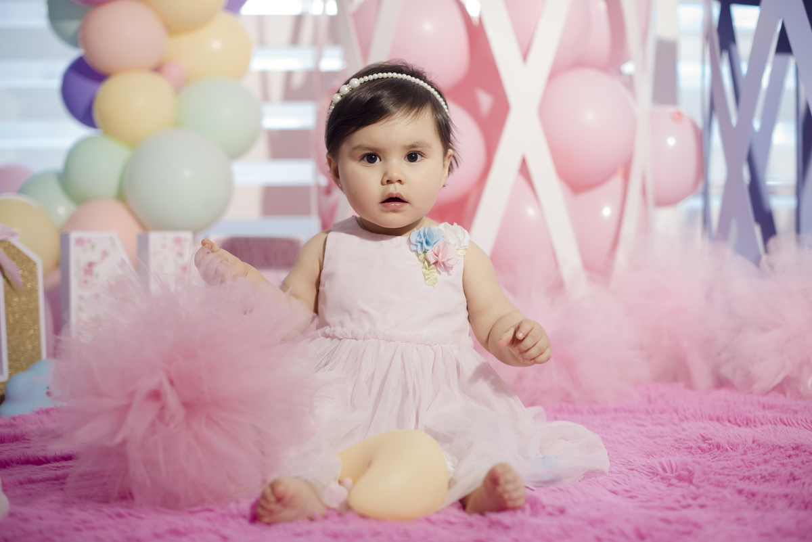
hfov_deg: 39.6
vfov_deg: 27.0
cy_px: 271
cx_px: 406
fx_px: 1128
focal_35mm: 50
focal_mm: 50
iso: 640
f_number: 2.2
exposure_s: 1/200
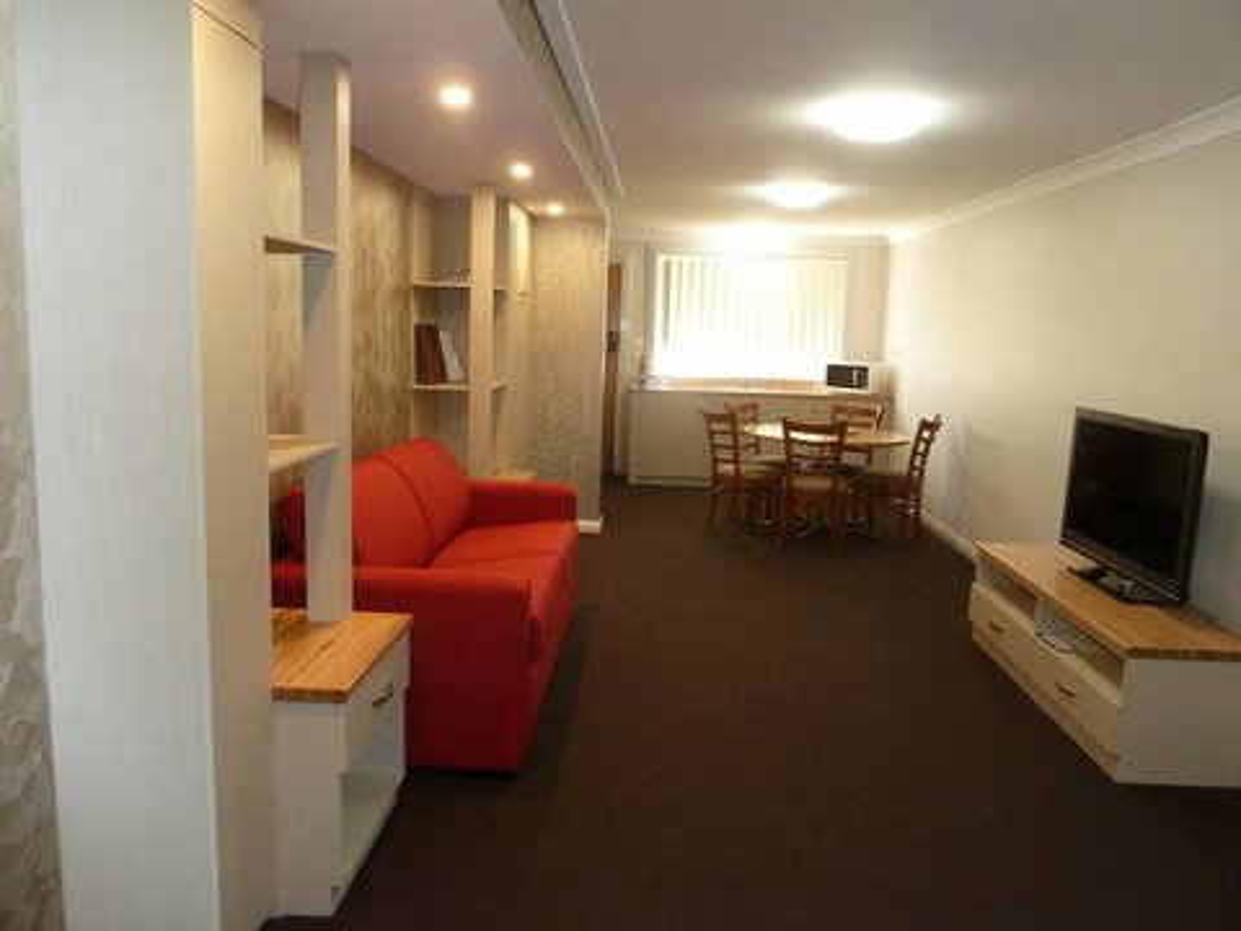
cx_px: 620
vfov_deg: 54.9
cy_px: 466
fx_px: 896
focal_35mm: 25
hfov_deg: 69.4
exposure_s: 1/30
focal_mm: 4.1
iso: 400
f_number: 3.3
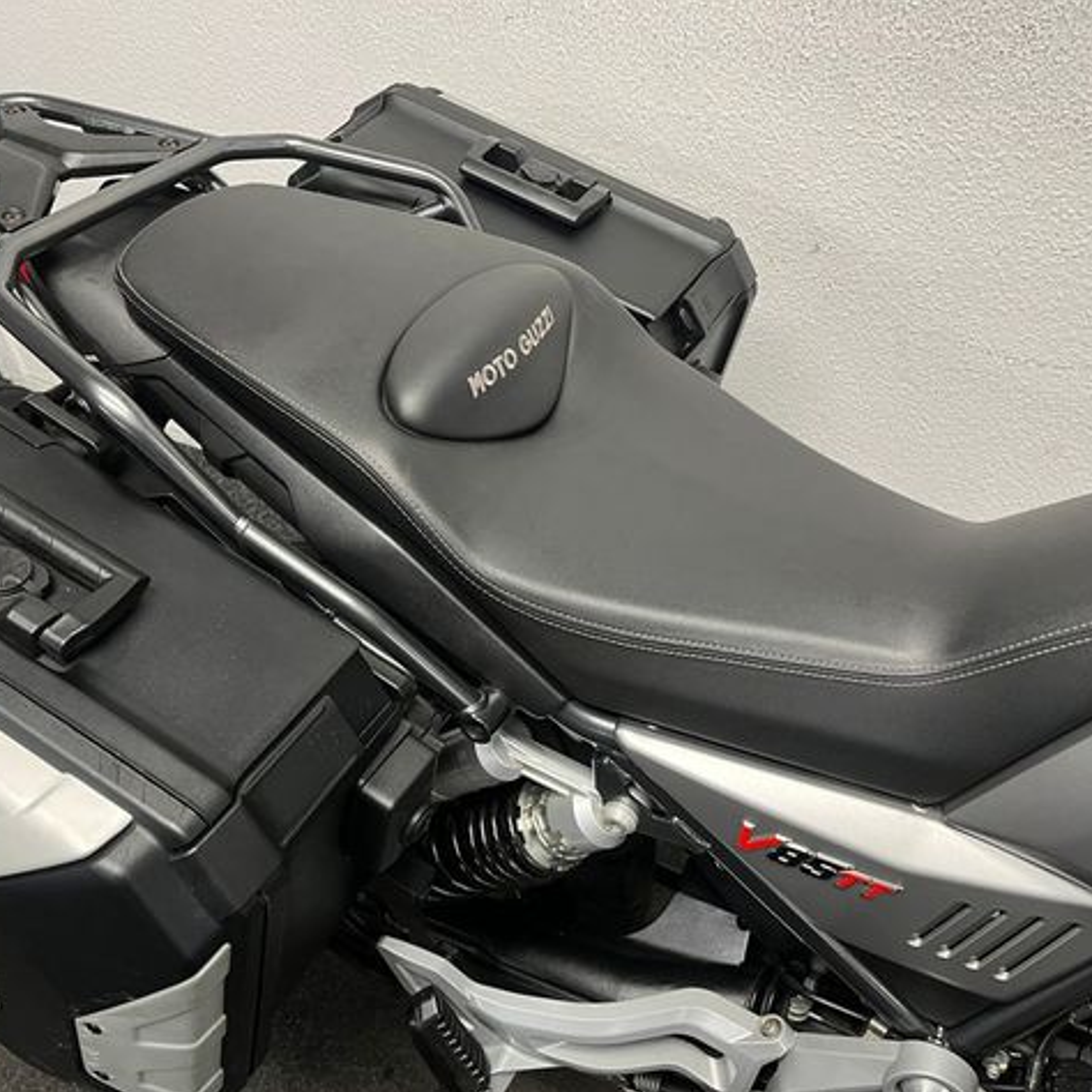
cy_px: 548
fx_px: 1106
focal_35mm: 31
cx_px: 560
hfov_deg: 52.5
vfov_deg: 52.5
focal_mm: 5.1
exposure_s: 1/50
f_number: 1.6
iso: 160
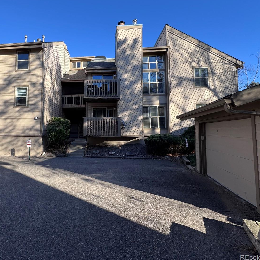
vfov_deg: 80.6
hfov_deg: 78.4
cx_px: 89
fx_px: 153
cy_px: 121
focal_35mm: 18
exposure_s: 1/476
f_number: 2.2
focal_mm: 2.22
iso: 40
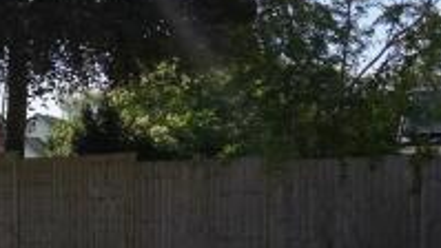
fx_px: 947
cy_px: 262
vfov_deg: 14.6
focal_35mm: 81
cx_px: -268
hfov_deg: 21.0
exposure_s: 1/400
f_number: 5.6
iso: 100
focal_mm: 10
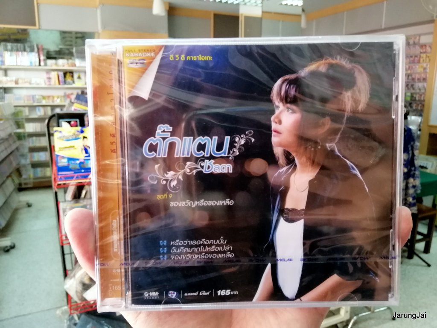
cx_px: 218
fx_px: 328
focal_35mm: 26
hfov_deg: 67.3
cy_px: 164
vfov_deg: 53.1
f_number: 2.2
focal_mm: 3.81
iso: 500
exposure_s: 1/33.3
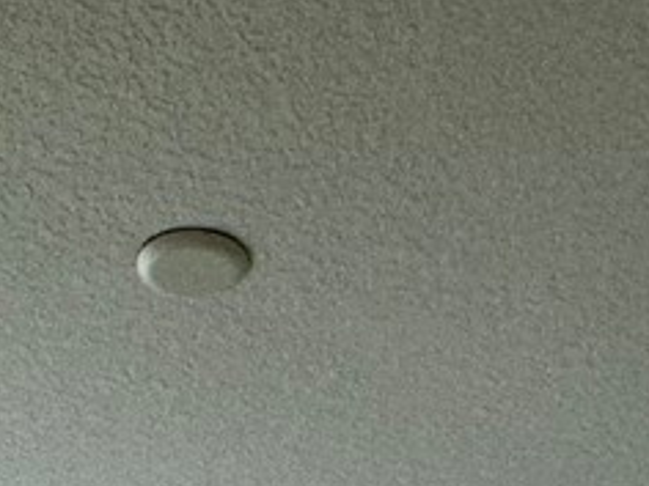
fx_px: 1781
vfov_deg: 10.7
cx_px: 333
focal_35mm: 95
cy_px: 1447
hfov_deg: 20.7
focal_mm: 2.22
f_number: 2.2
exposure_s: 1/120
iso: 160
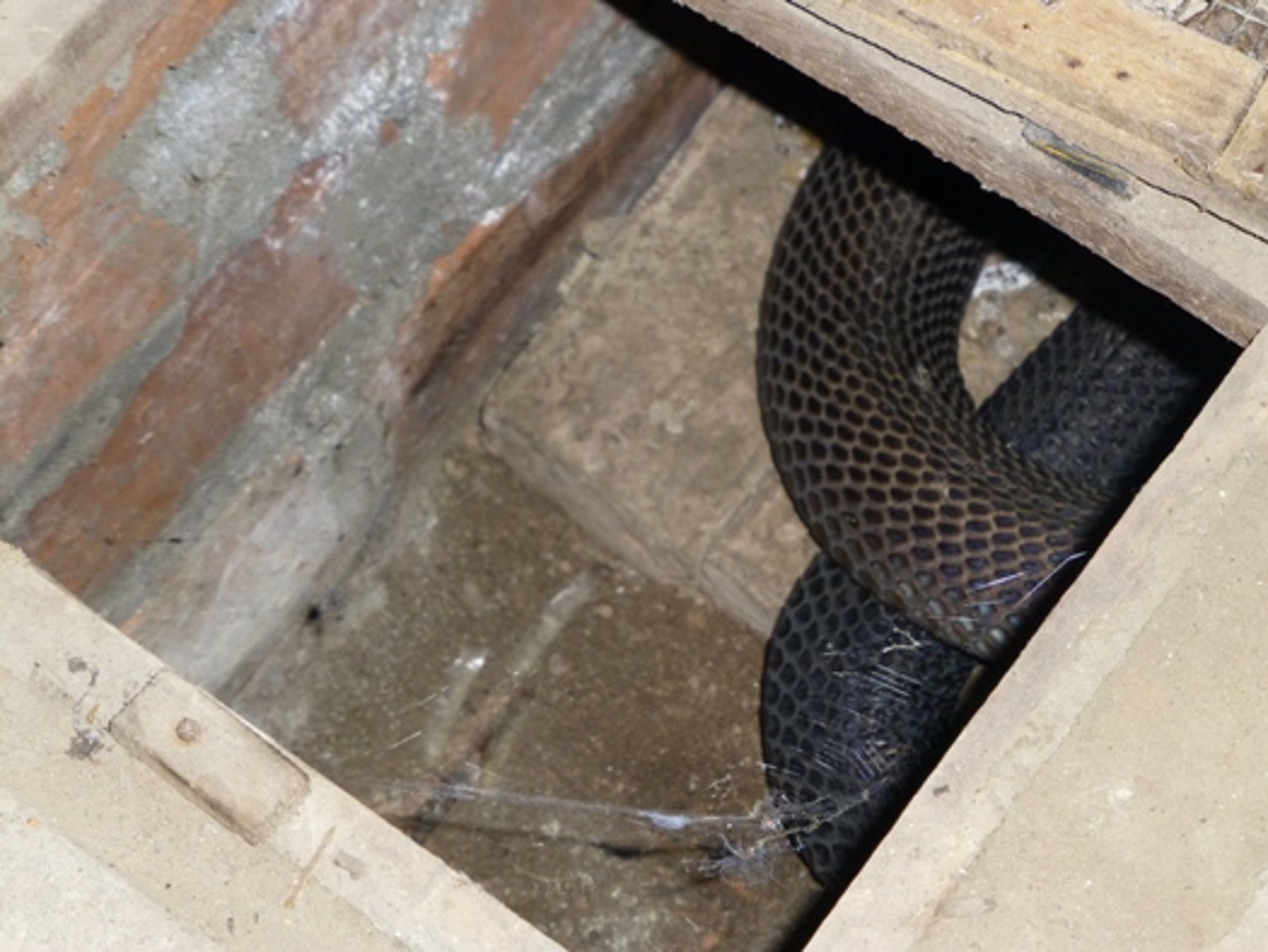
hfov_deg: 17.1
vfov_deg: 12.9
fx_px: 4213
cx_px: 634
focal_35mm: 115
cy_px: 476
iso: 320
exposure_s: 1/60
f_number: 5.3
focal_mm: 20.6
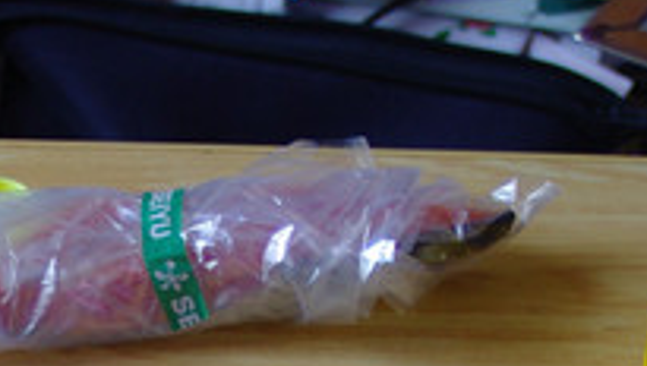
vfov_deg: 11.7
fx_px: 1684
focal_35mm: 98
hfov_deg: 21.5
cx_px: 142
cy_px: 606
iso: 200
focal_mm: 20
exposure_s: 1/10
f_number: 2.8
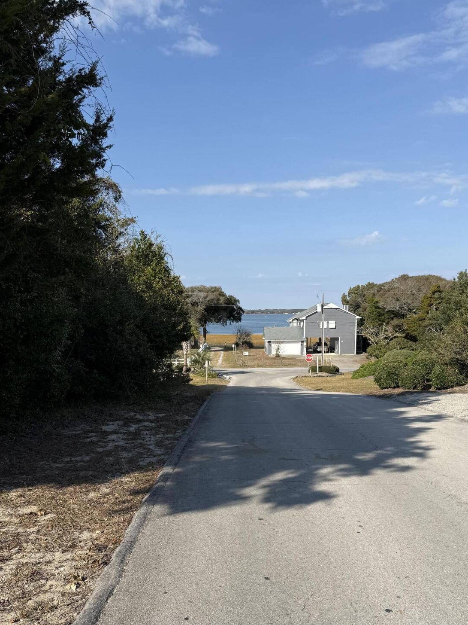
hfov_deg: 42.9
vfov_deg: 54.8
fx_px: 595
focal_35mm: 33
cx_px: 214
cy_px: 383
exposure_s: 1/4975
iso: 80
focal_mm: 6.76
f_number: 1.78
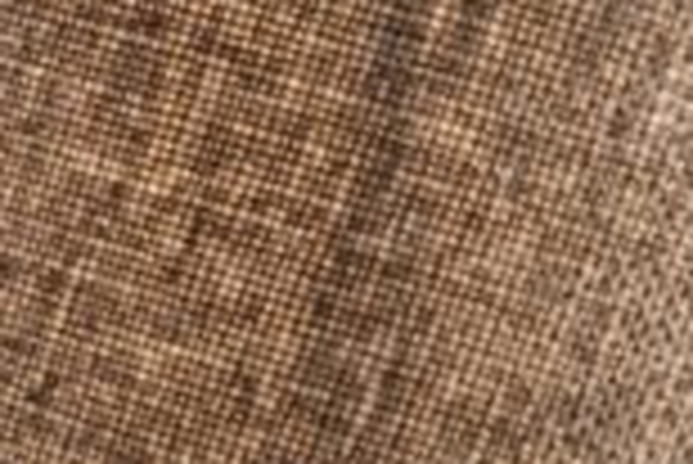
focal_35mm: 159
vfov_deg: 8.5
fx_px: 3064
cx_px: -338
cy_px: 671
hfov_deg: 12.3
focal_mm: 5.54
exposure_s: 1/100
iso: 200
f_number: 1.8
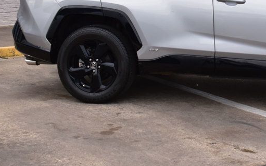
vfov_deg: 13.2
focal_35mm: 98
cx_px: 252
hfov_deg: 20.7
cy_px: -2
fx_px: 710
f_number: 10
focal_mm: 32
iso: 400
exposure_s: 1/320
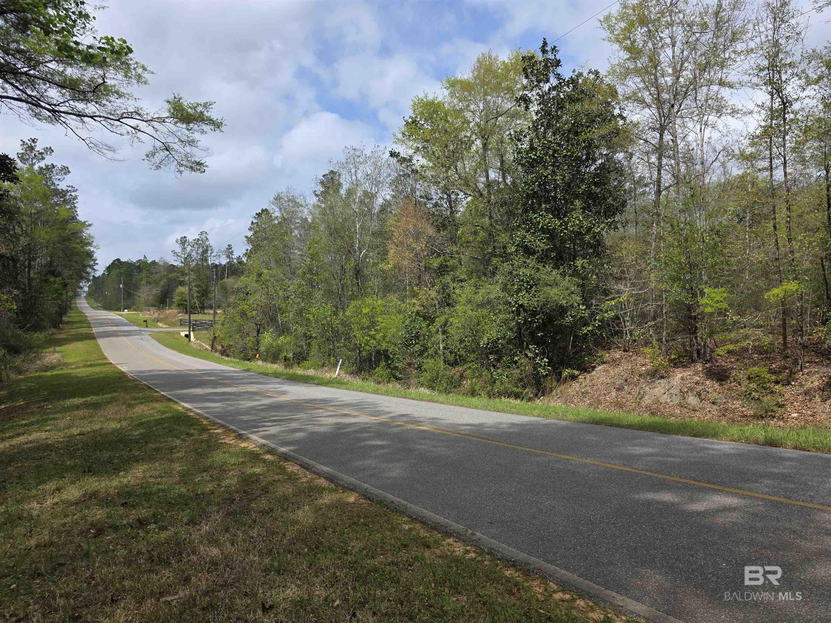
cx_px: 416
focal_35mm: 23
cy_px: 312
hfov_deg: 73.9
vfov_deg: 58.9
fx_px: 552
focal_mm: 6.3
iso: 80
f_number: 1.7
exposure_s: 1/7061
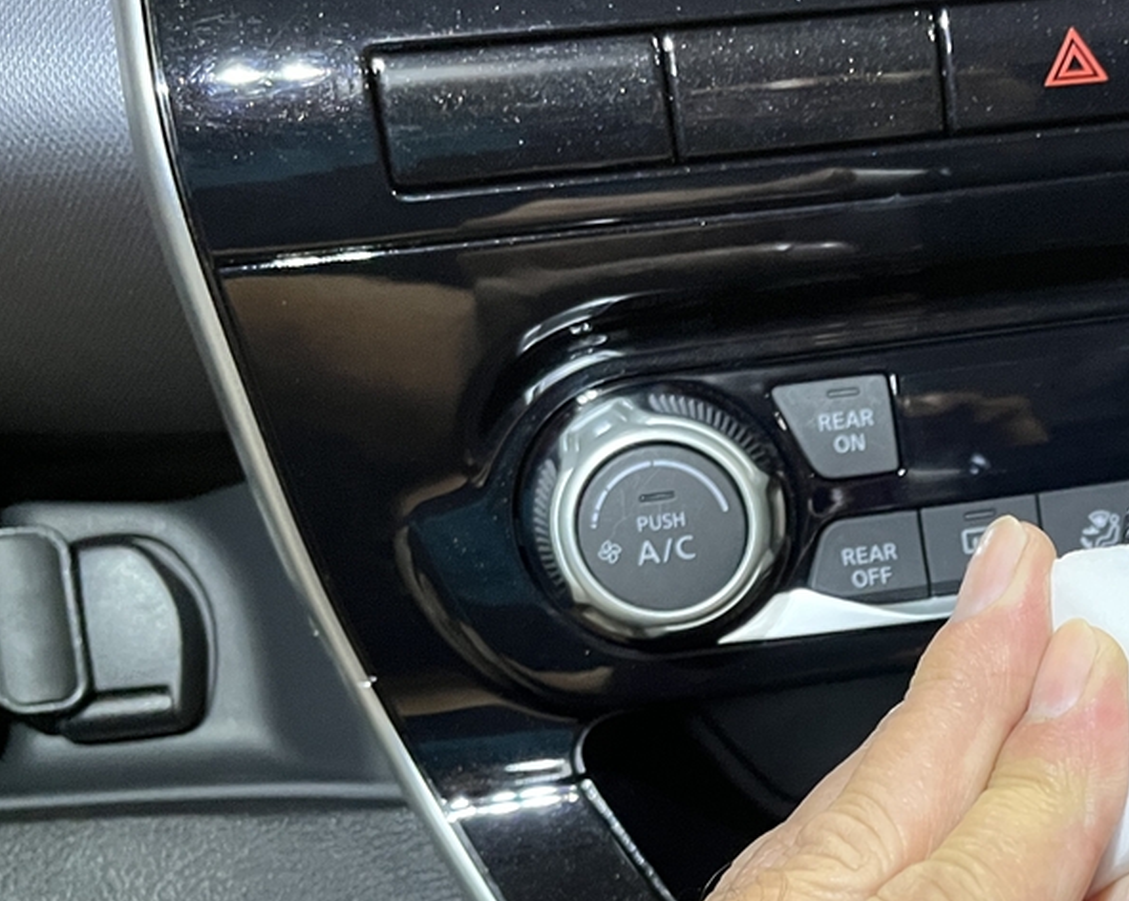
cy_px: 687
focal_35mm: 55
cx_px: 1045
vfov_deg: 27.2
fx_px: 1837
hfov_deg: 32.3
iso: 500
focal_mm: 5.1
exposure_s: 1/59
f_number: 1.6
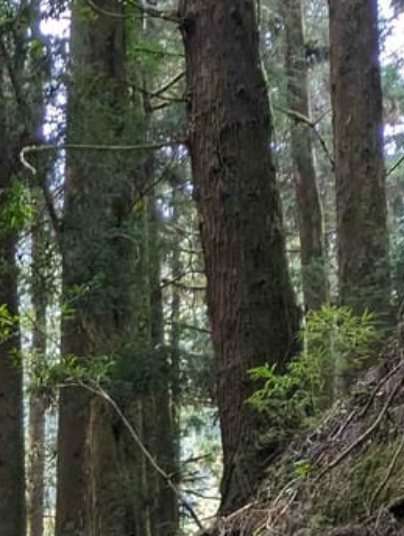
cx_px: -298
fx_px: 1801
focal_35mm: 116
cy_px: 763
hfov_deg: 11.9
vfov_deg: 15.8
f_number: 1.89
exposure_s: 1/120
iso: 135
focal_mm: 5.43
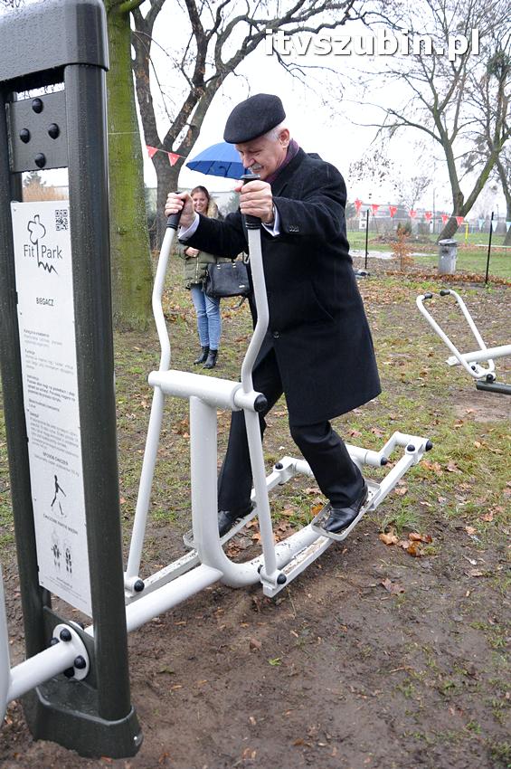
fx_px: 672
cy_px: 384
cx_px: 256
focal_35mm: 32
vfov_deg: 59.5
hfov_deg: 41.6
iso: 2000
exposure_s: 1/80
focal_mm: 21
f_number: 4.5
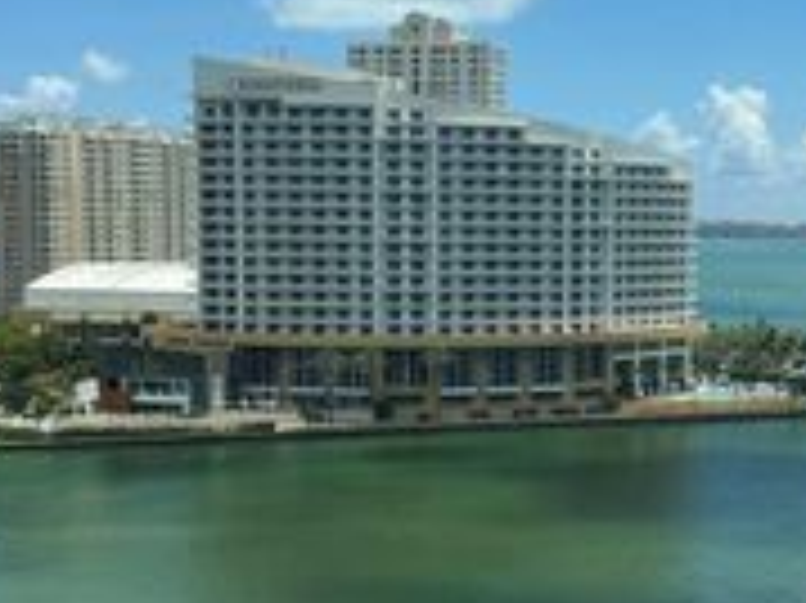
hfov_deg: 28.4
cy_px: 340
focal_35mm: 67
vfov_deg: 21.9
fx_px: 1559
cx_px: 630
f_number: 1.78
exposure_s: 1/3802
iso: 80
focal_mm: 6.76
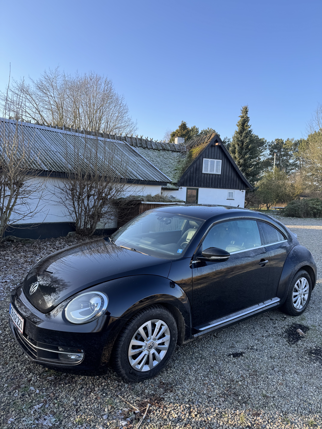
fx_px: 298
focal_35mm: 24
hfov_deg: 56.8
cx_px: 161
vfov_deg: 71.6
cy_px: 214
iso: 80
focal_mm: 6.76
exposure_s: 1/484
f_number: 1.78
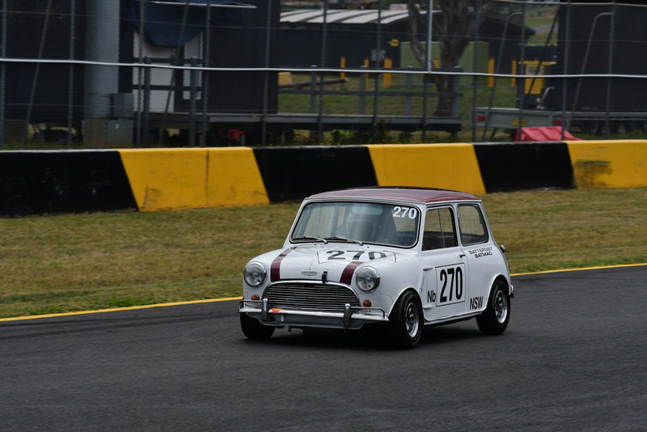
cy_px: 216
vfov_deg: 6.8
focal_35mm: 202
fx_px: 3640
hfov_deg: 10.2
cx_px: 324
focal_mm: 135
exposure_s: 1/800
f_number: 8
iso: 400
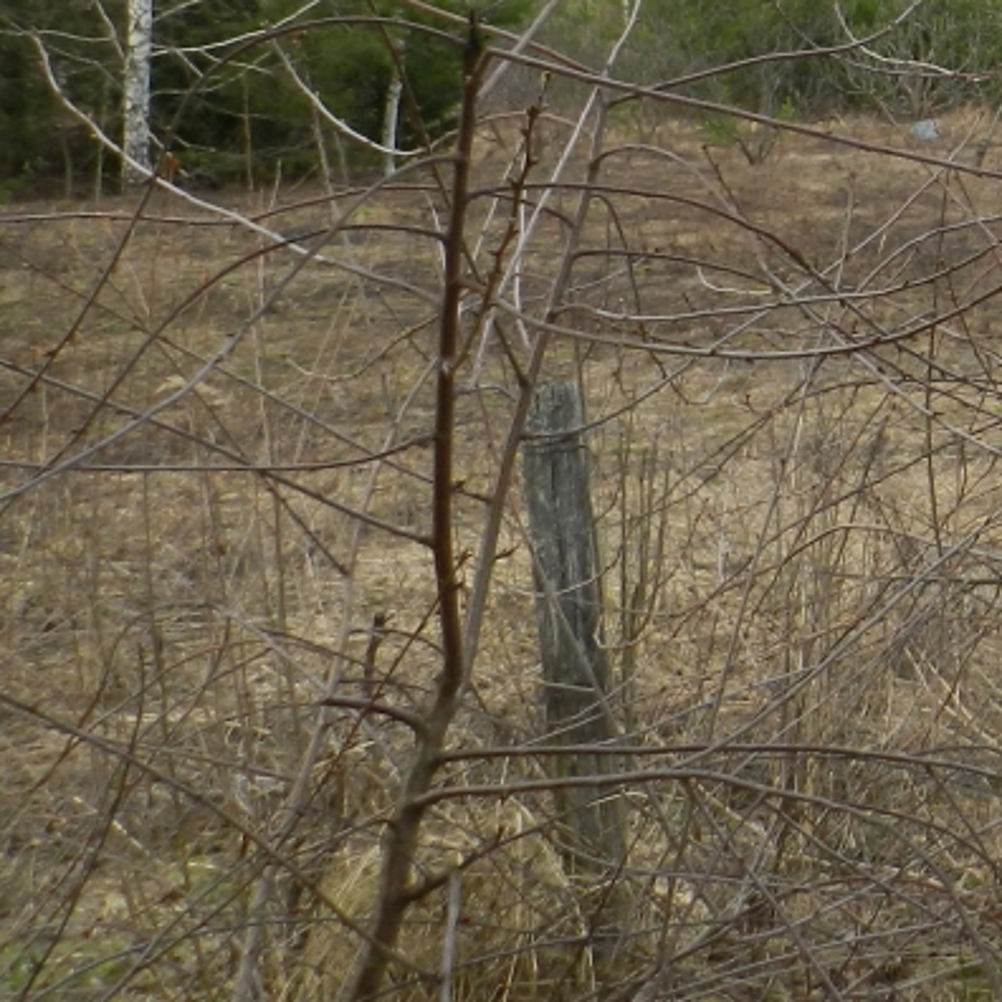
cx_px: 1364
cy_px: 105
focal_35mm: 70
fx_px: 2292
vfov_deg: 24.0
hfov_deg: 21.8
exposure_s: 1/400
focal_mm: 4.5
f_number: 3.5
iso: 160
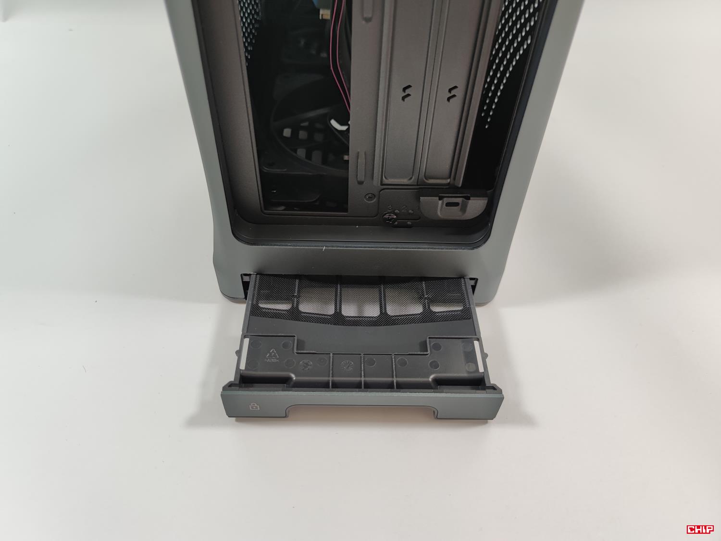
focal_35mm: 25
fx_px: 521
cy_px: 270
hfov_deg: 69.4
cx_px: 360
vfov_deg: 54.9
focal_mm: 6.78
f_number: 1.85
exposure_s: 1/100
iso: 73
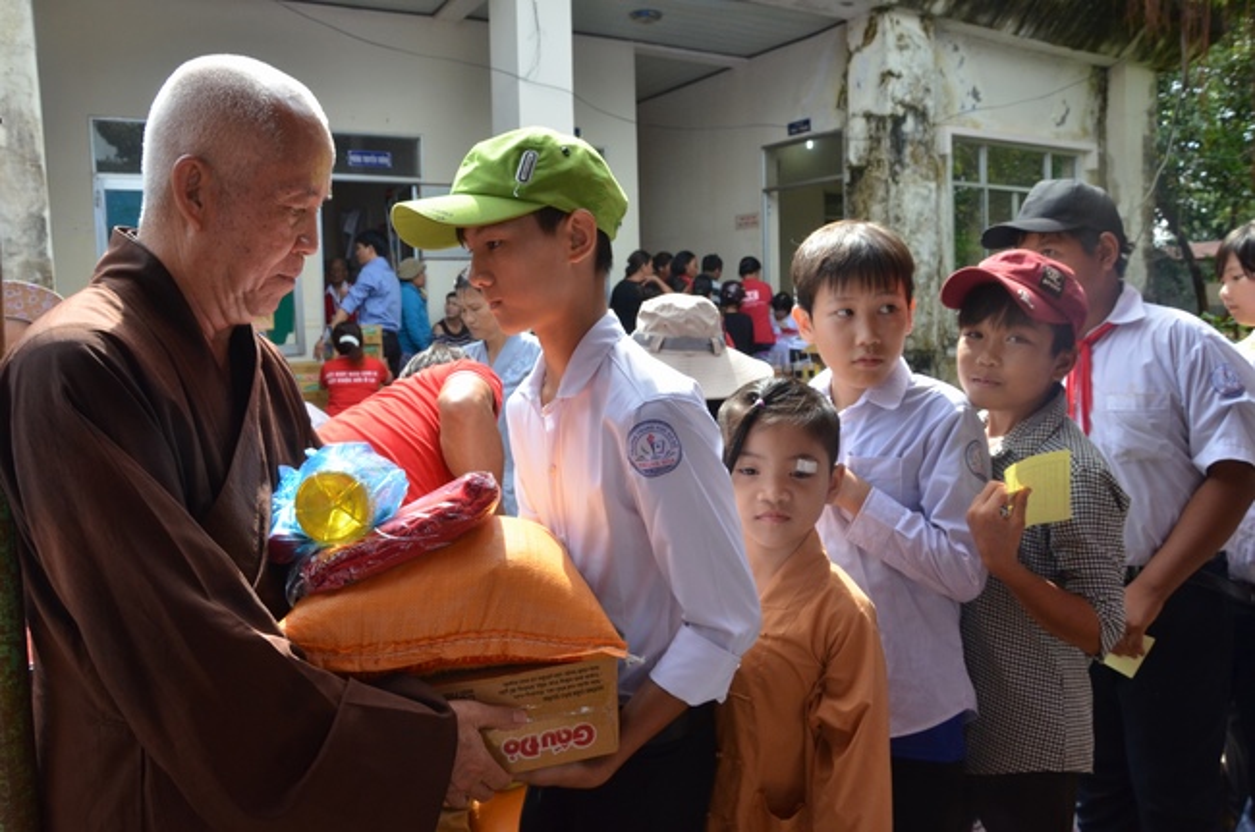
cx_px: 628
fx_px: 940
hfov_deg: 67.5
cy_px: 416
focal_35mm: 27
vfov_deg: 47.8
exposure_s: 1/400
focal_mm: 18
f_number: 10
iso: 1000
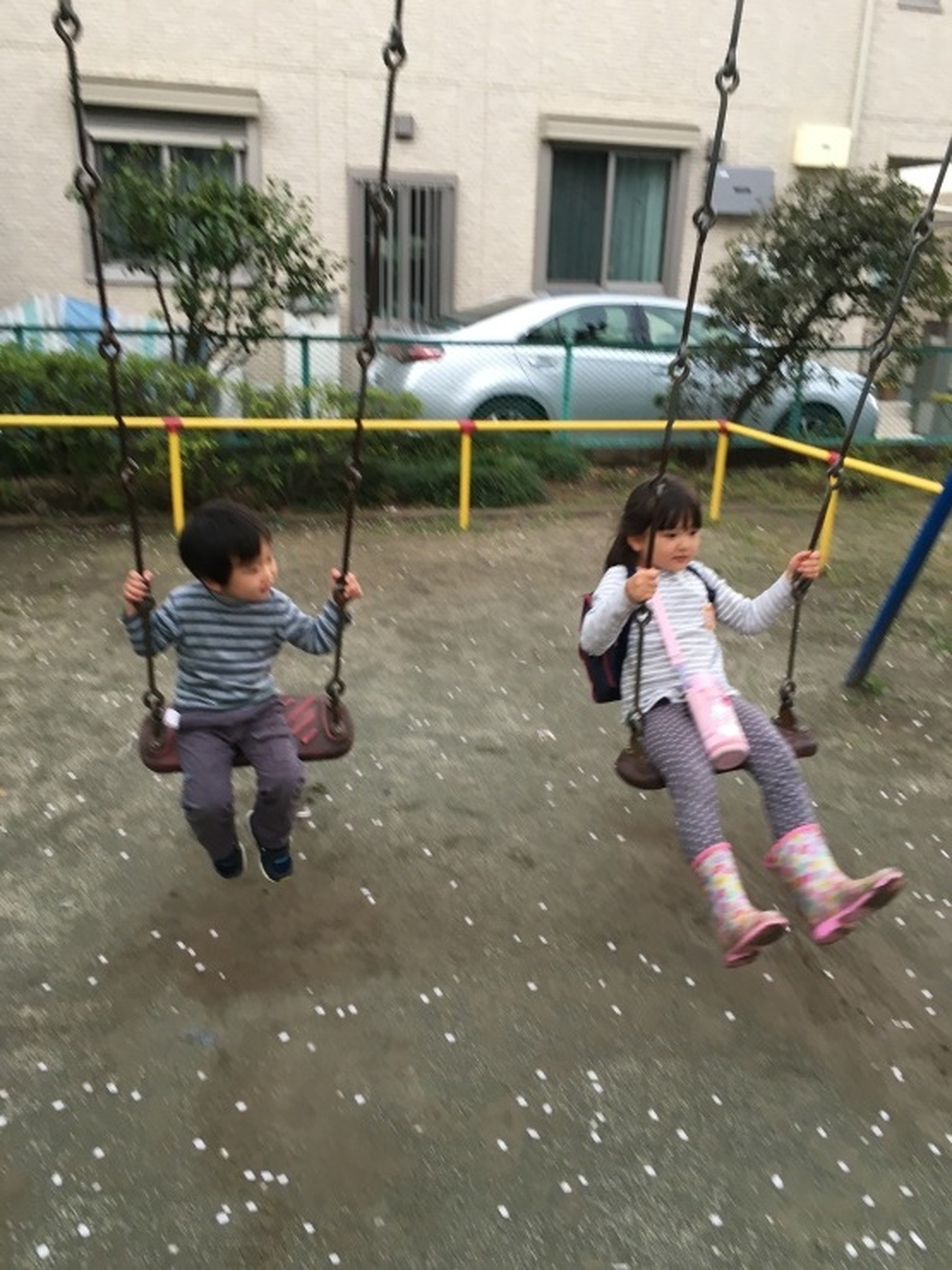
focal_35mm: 29
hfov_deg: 48.2
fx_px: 1063
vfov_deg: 61.7
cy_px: 635
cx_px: 476
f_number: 2.2
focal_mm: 4.15
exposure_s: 1/30
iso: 50
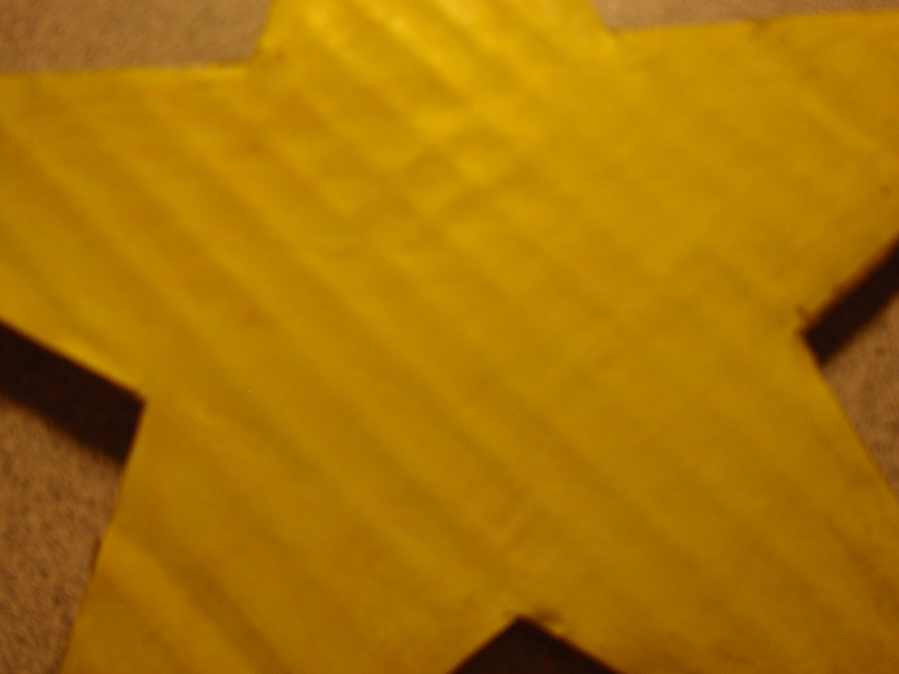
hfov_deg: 51.4
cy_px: 337
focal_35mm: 36
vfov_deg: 39.7
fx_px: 935
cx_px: 450
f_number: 4.1
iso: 200
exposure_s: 1/40
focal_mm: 6.53
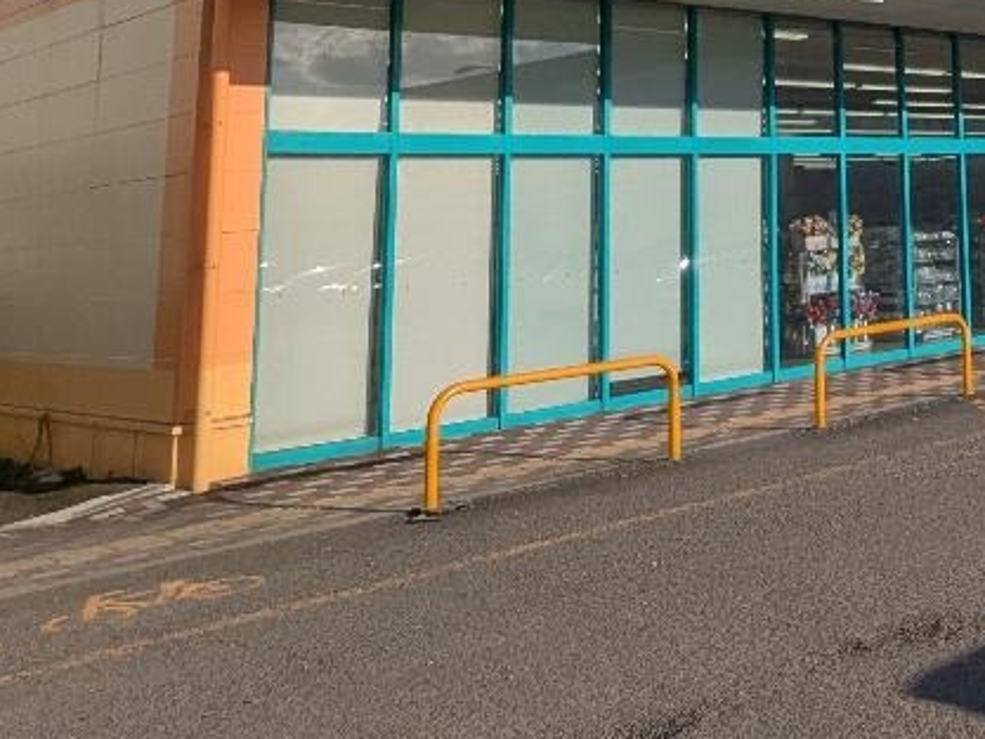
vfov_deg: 29.1
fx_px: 1309
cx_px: 1072
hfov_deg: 35.5
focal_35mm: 46
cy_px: -28
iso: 55
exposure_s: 1/4651
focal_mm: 2.35
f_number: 2.2
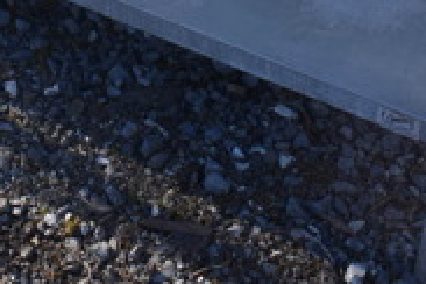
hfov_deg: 22.2
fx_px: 1065
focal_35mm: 90
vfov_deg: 13.9
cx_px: 56
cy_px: -184
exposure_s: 1/320
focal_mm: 18
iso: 200
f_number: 7.1
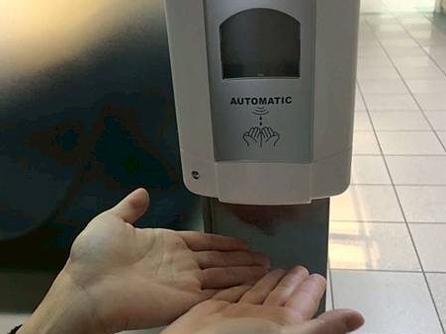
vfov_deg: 35.9
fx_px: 515
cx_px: 224
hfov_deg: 46.8
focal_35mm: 40
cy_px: 175
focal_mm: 3.99
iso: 100
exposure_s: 1/7
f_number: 1.8
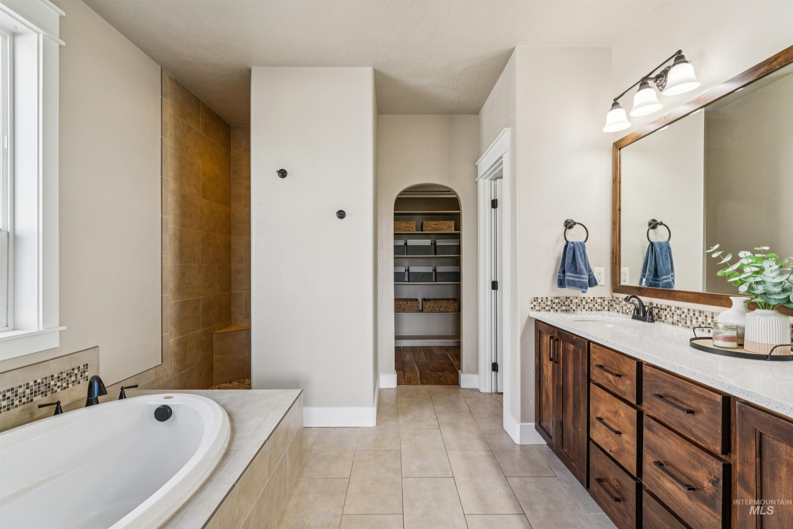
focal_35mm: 16
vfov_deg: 73.4
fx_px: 355
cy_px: 264
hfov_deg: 96.4
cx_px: 396
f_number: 13
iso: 400
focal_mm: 16.1
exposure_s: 1/8
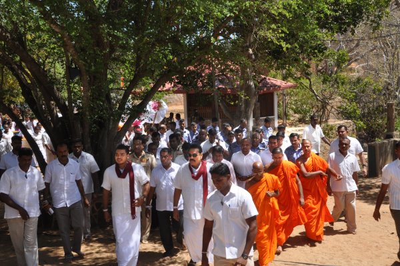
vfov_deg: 29.8
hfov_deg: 43.7
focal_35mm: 45
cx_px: 200
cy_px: 133
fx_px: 499
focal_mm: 30
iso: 400
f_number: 16
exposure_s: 1/200
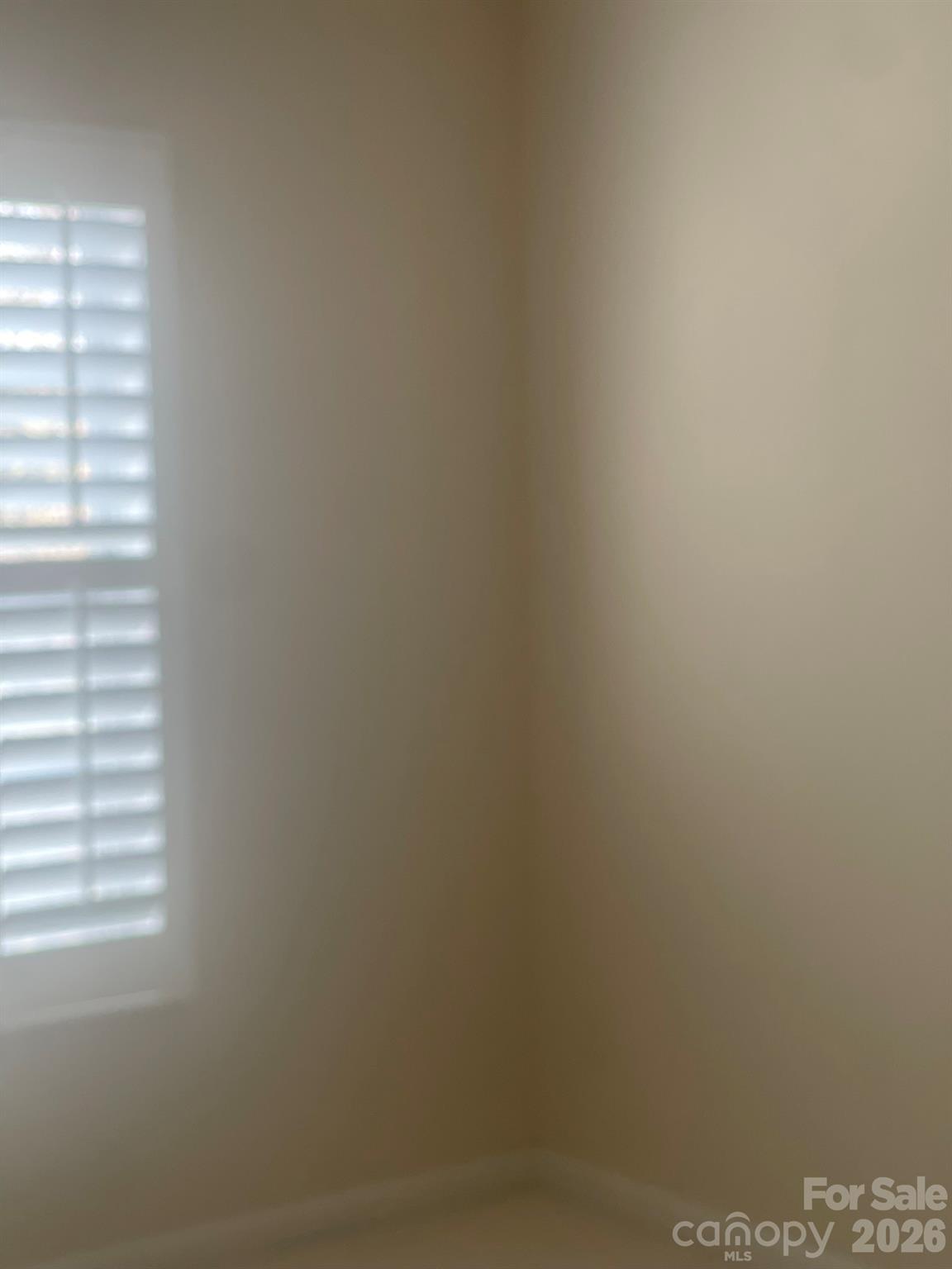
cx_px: 476
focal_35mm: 64
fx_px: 2347
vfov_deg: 30.3
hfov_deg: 22.9
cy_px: 634
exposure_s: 1/121
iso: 80
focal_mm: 7.5
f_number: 2.2
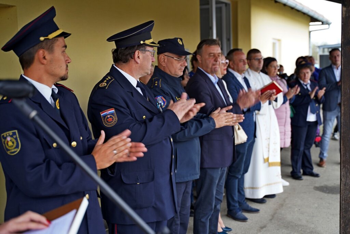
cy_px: 117
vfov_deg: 30.5
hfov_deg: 44.5
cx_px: 175
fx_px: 428
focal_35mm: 44
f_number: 2.8
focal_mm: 44
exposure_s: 1/40
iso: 100
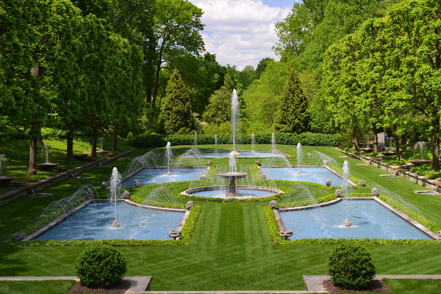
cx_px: 227
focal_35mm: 50
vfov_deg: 27.0
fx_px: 613
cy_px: 143
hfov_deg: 39.6
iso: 100
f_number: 5.6
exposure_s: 1/125
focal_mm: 48
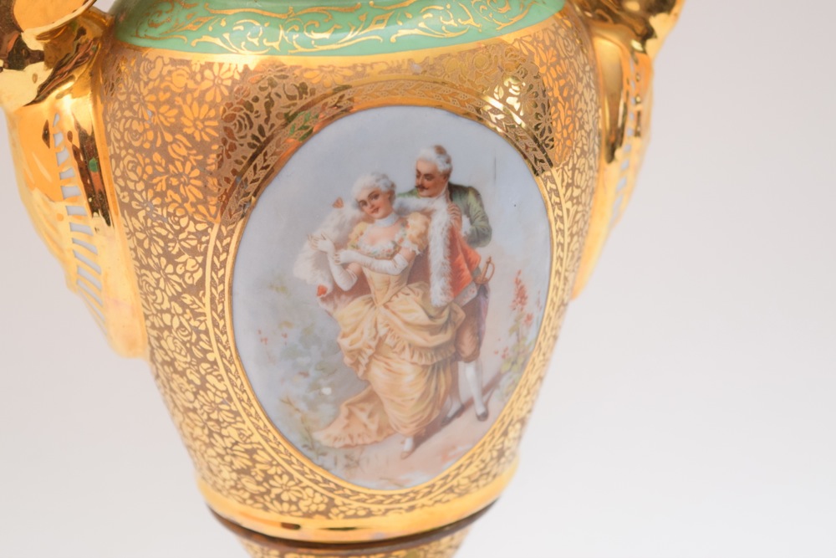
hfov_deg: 24.6
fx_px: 1916
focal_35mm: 82
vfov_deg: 16.6
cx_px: 418
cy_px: 279
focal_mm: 55
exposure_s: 1/60
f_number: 5.6
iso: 800
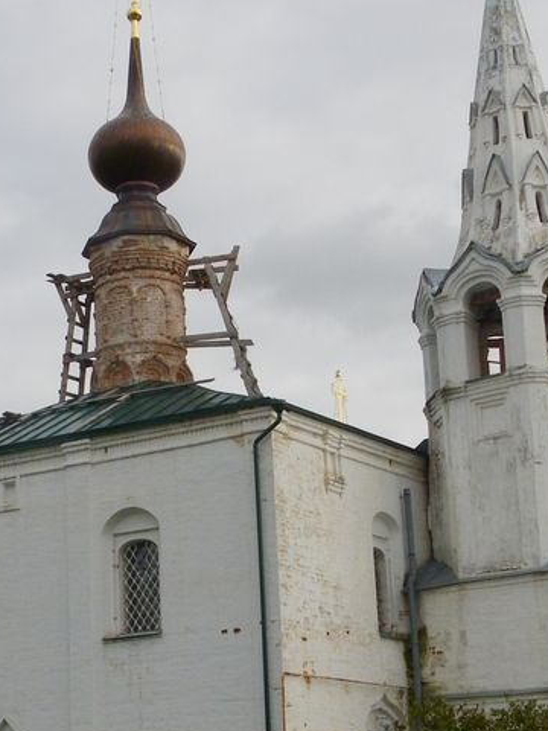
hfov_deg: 19.6
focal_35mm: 75
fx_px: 1583
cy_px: 484
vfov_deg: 25.9
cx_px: 230
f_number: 7.1
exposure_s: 1/160
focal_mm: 5.3
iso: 100
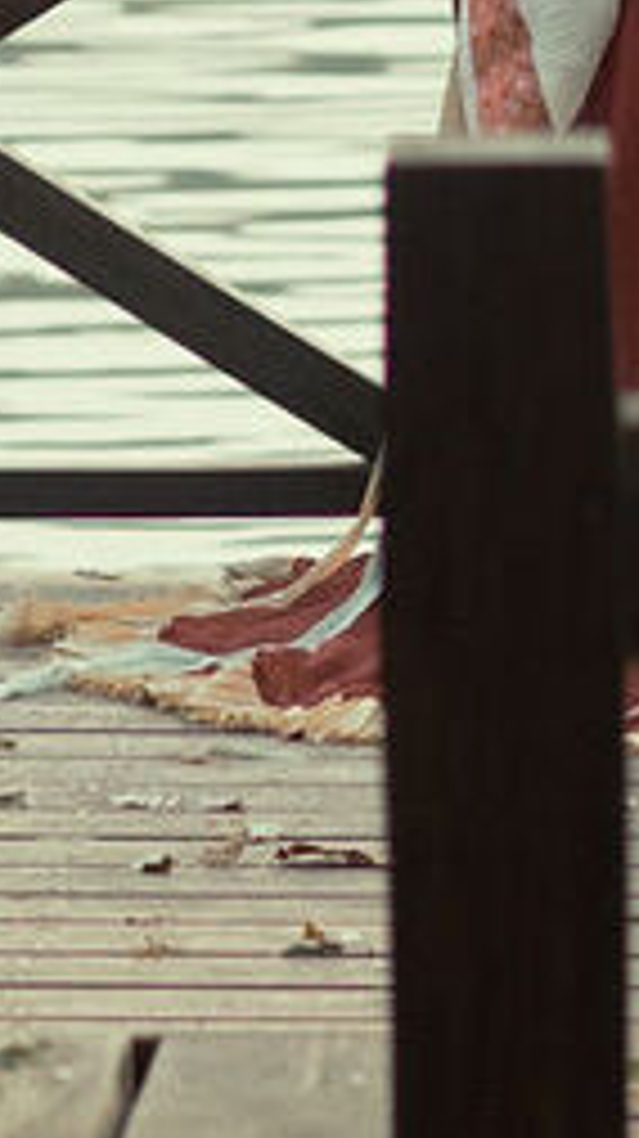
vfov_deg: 3.8
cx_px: 346
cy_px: -1891
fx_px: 16716
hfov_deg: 2.2
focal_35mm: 554
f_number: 3.5
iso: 640
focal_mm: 85
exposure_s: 1/800
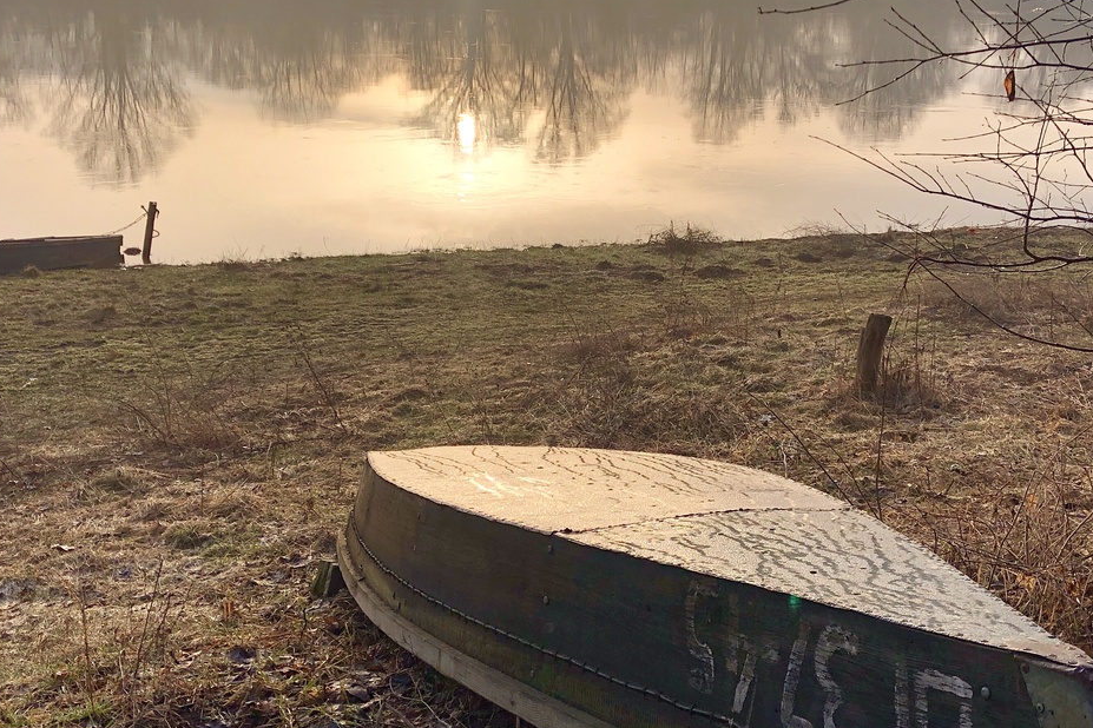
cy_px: 377
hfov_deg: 44.4
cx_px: 619
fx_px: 1336
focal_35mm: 44
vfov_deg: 30.5
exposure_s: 1/827
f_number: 1.8
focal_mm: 4
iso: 20
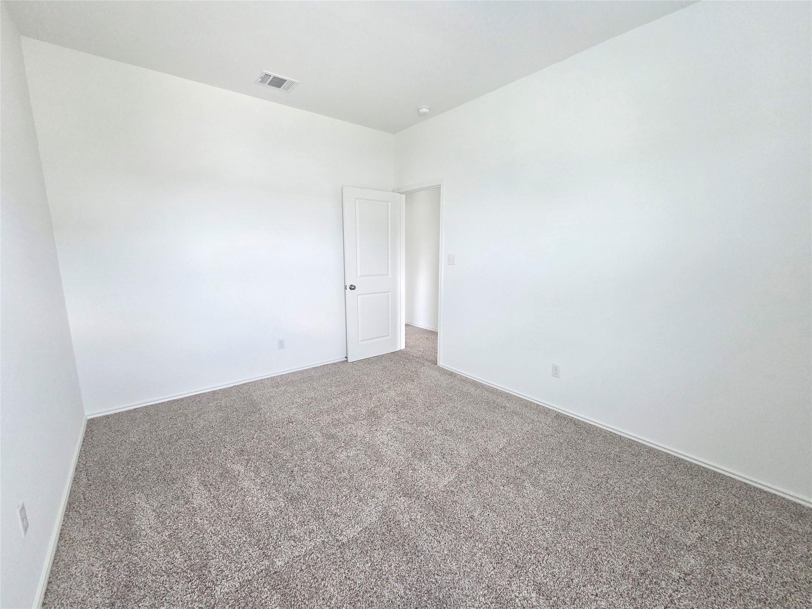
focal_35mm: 13
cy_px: 304
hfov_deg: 106.2
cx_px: 406
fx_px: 305
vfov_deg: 89.9
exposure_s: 1/60
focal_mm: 2.2
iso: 500
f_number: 2.2
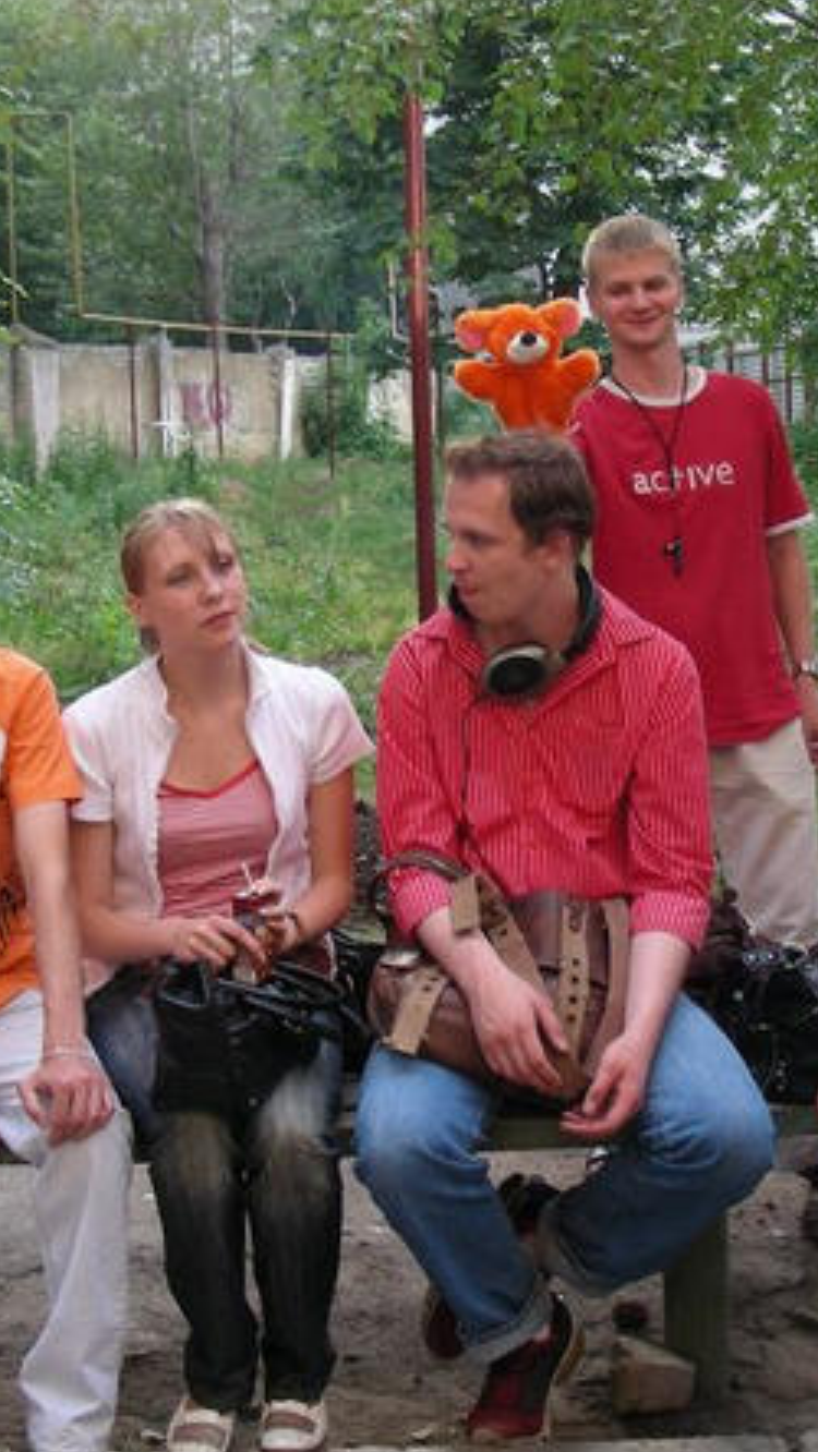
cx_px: 494
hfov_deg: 21.4
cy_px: 723
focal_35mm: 56
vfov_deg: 37.2
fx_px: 2158
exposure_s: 1/50.3
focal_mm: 6.3
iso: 50
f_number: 3.5
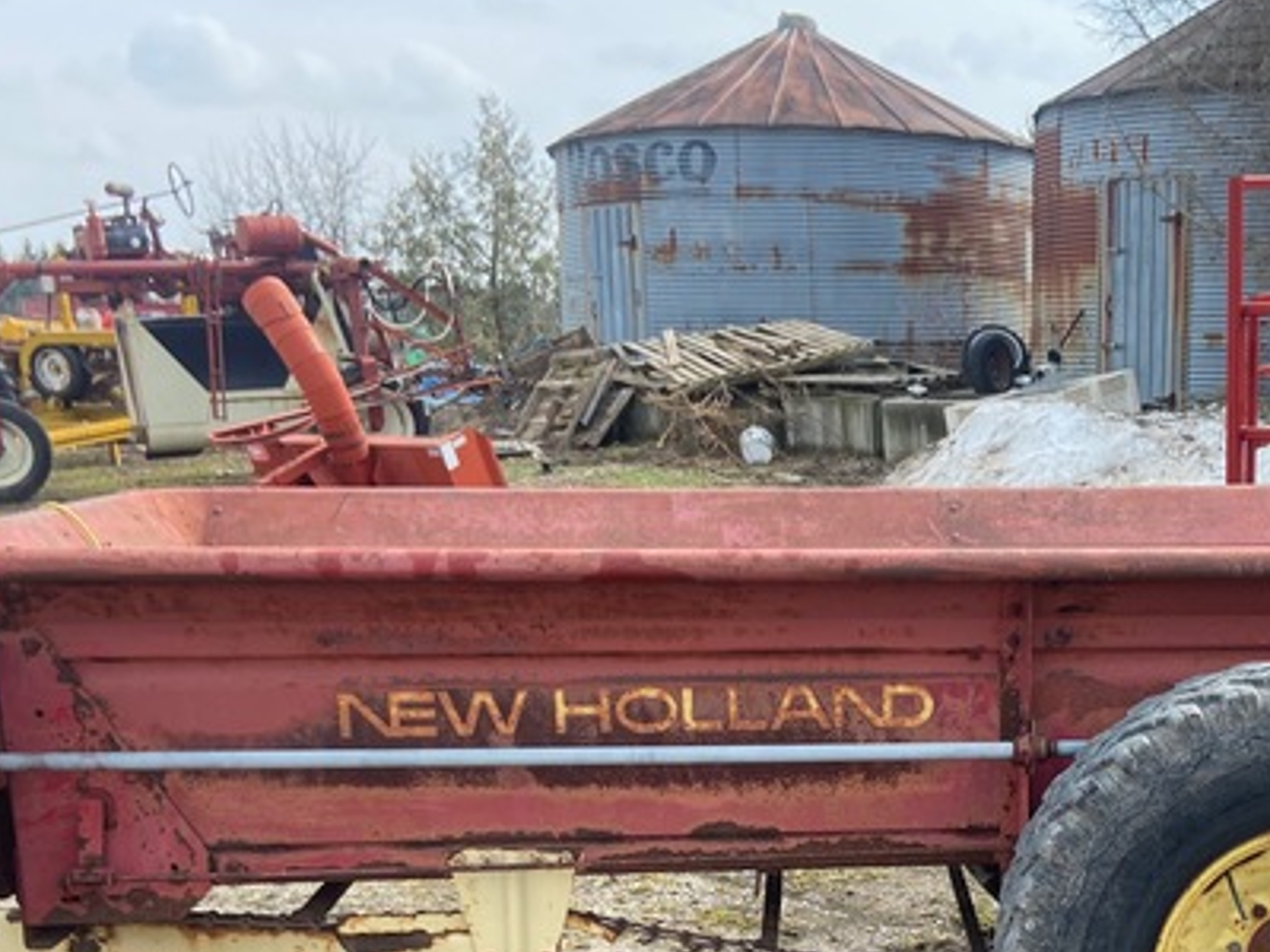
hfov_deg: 35.6
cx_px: 1022
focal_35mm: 52
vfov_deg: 27.3
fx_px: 1908
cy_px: 809
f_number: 1.8
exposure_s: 1/673
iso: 32
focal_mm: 4.25
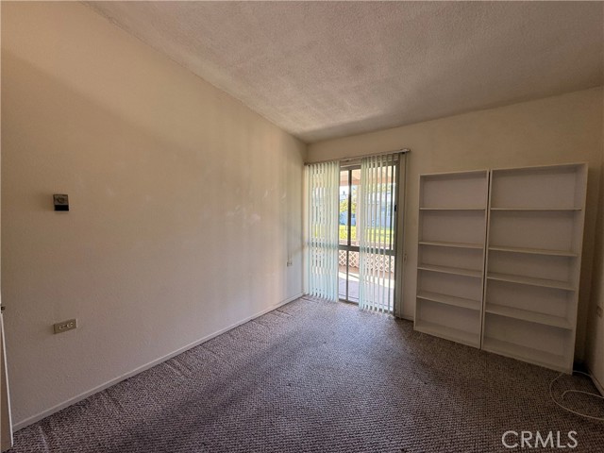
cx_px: 302
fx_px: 244
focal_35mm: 14
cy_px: 226
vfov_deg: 85.7
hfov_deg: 102.1
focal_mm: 2.22
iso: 64
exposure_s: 1/120
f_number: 2.2
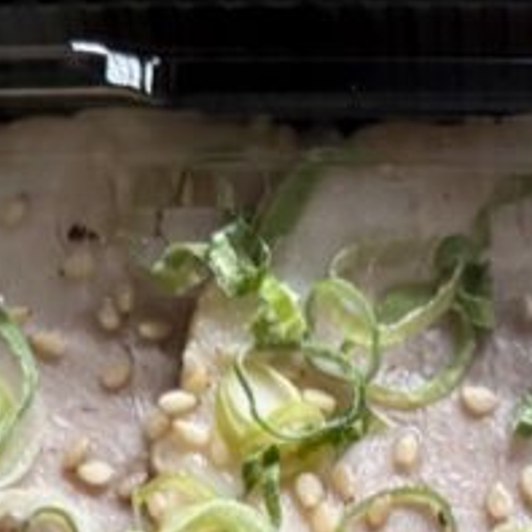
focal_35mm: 119
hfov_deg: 14.6
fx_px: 2069
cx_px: 430
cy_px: 795
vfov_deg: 13.8
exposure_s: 1/57
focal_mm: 5.96
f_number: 1.6
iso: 500
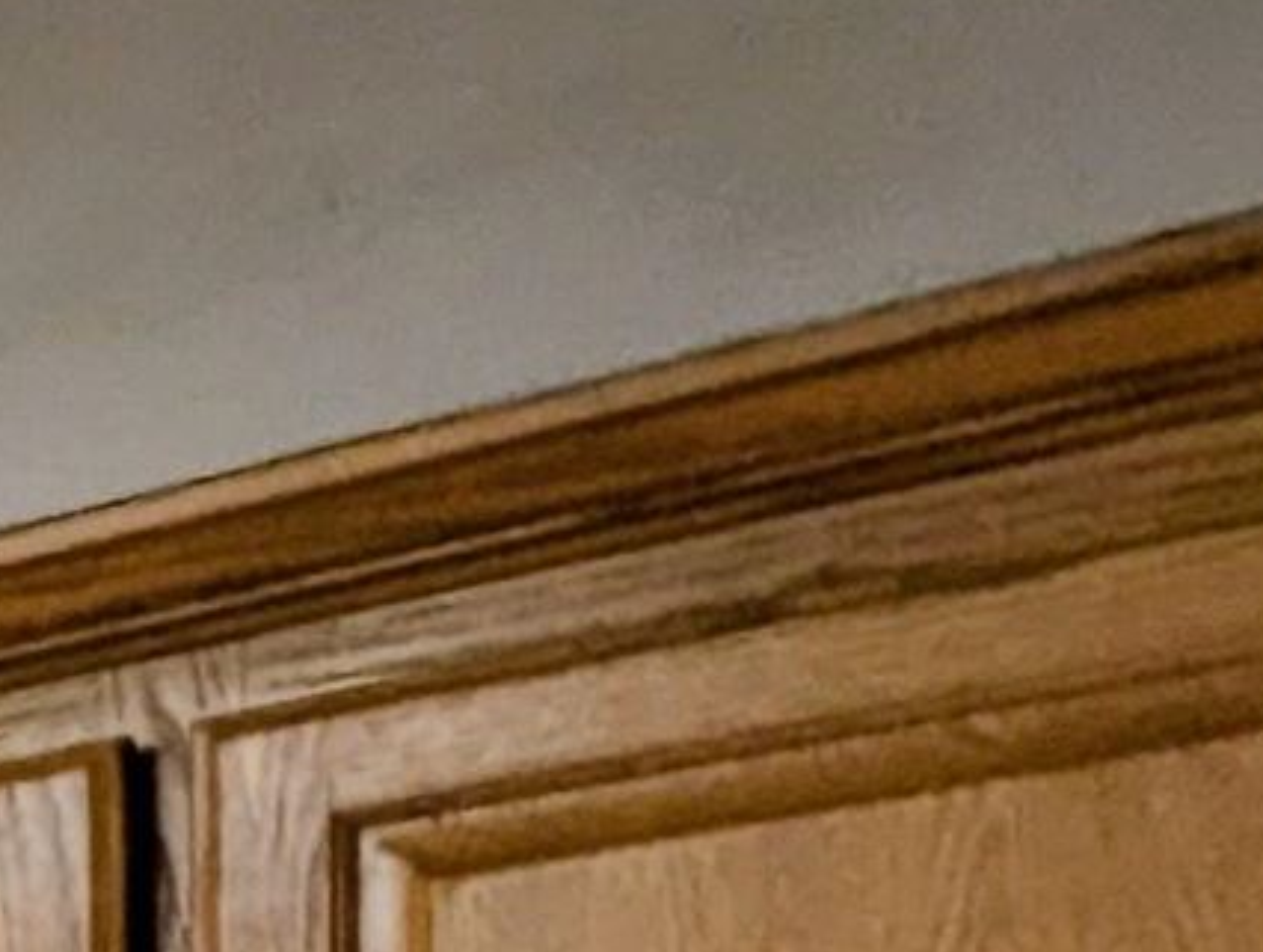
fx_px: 4203
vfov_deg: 11.3
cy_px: 2100
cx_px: -2742
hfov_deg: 10.5
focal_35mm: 115
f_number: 2.2
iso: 64
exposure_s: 1/120
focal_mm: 2.35
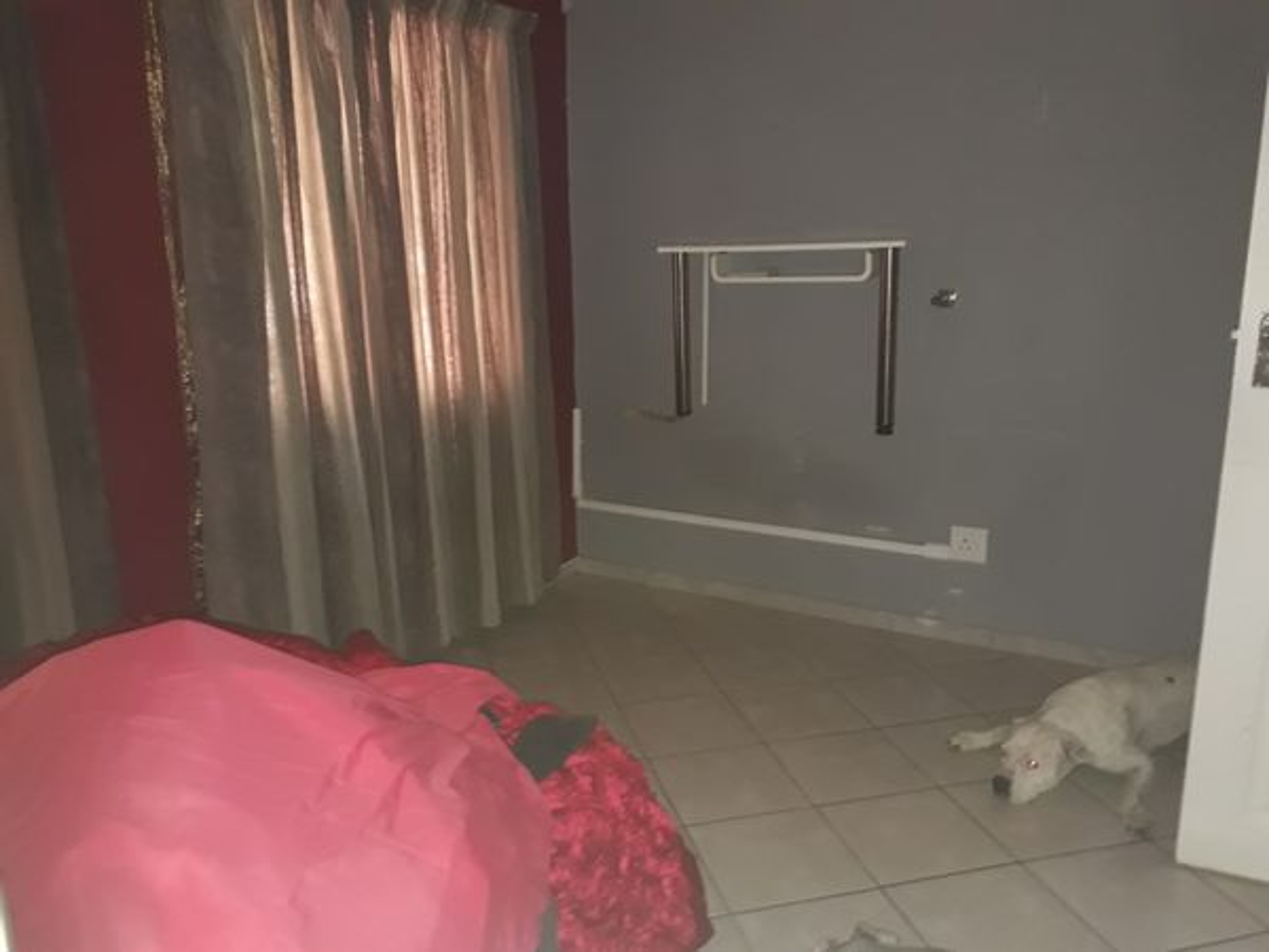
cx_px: 634
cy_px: 476
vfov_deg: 51.4
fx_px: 990
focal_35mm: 27
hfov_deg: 65.3
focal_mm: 3.6
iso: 250
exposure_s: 1/15
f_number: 1.9
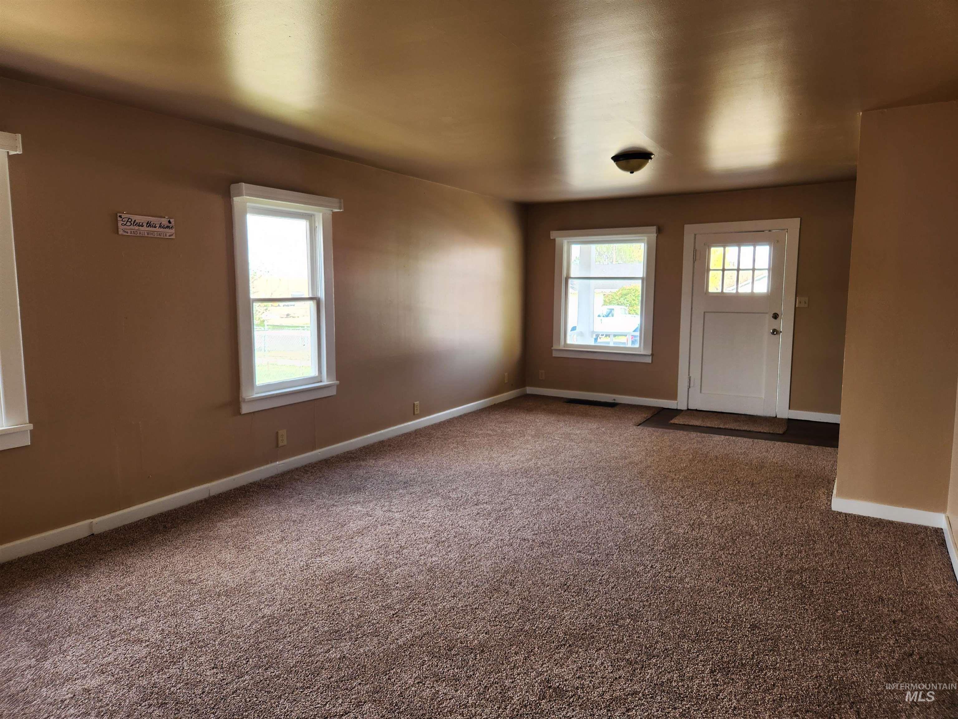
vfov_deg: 58.9
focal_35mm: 23
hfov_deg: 73.9
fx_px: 637
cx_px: 479
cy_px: 360
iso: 80
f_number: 1.8
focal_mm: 5.4
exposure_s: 1/180
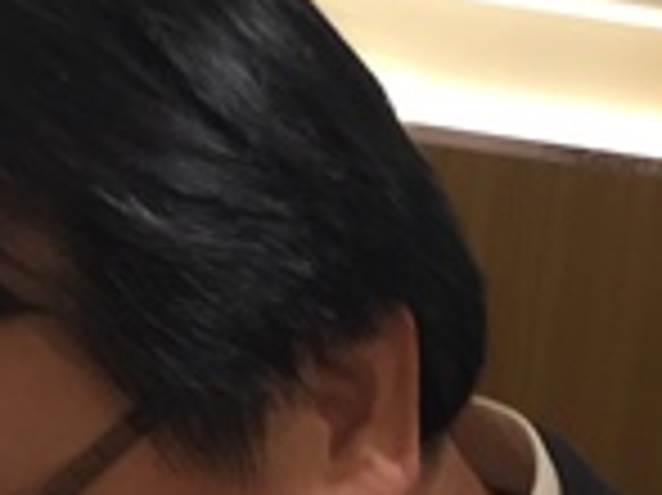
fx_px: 2637
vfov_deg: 10.7
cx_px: 59
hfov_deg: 14.2
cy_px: 466
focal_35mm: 138
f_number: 2.2
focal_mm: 4.15
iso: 64
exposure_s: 1/30
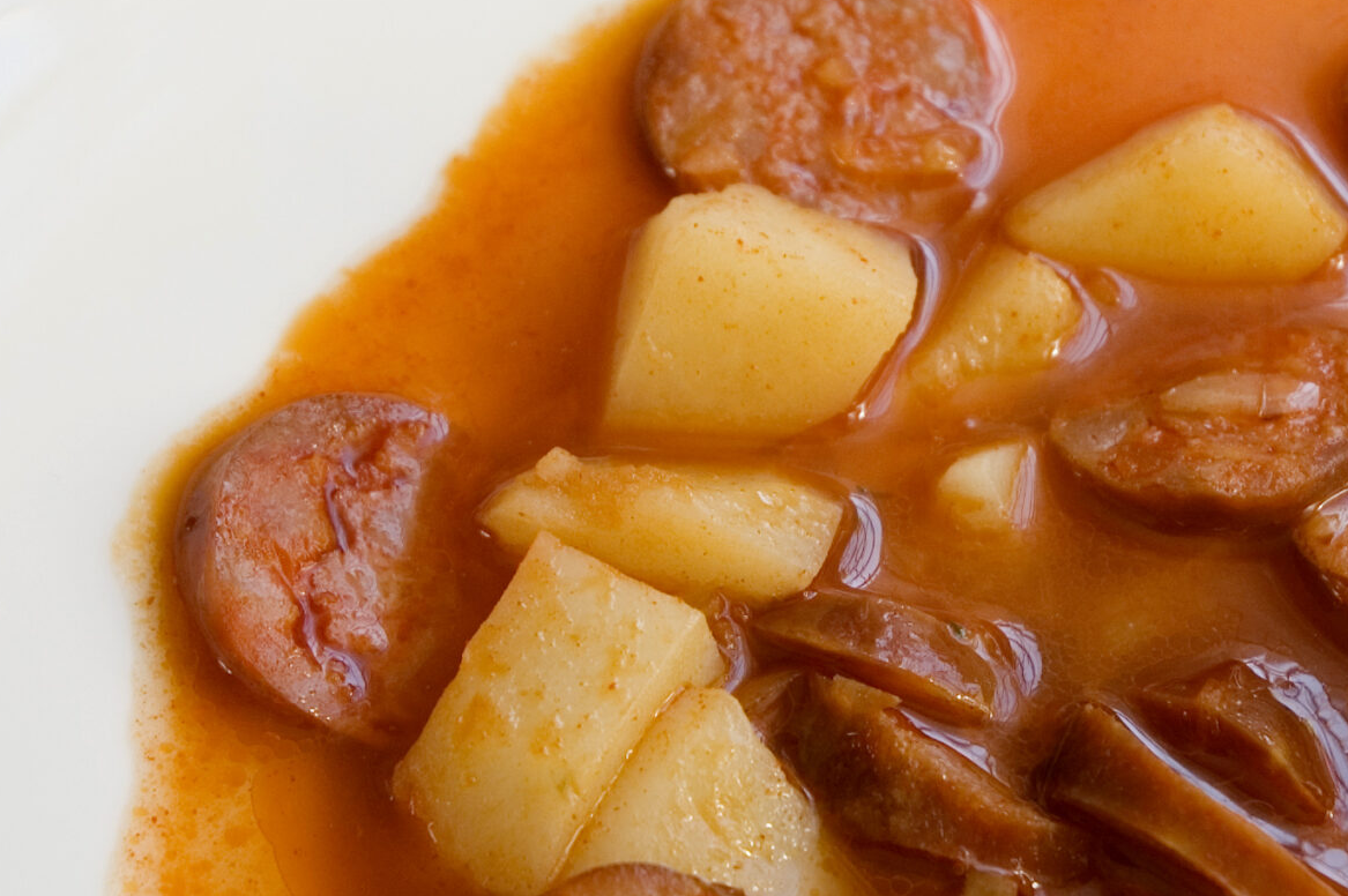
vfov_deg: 8.7
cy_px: 485
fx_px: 5911
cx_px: 805
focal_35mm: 158
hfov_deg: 13.0
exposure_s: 1/50
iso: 200
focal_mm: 48
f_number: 4.5
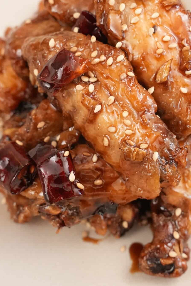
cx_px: 129
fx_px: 709
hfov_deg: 15.3
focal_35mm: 89
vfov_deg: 22.7
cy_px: 97
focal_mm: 58.8
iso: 8000
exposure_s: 1/200
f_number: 9
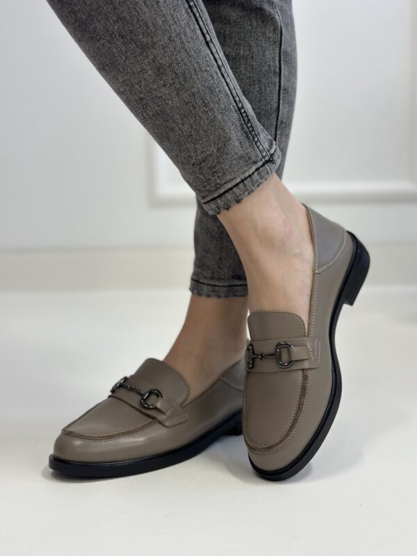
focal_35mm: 48
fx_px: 771
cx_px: 208
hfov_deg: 30.3
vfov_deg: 39.7
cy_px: 278
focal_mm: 6.86
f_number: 1.78
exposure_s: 1/111
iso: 125
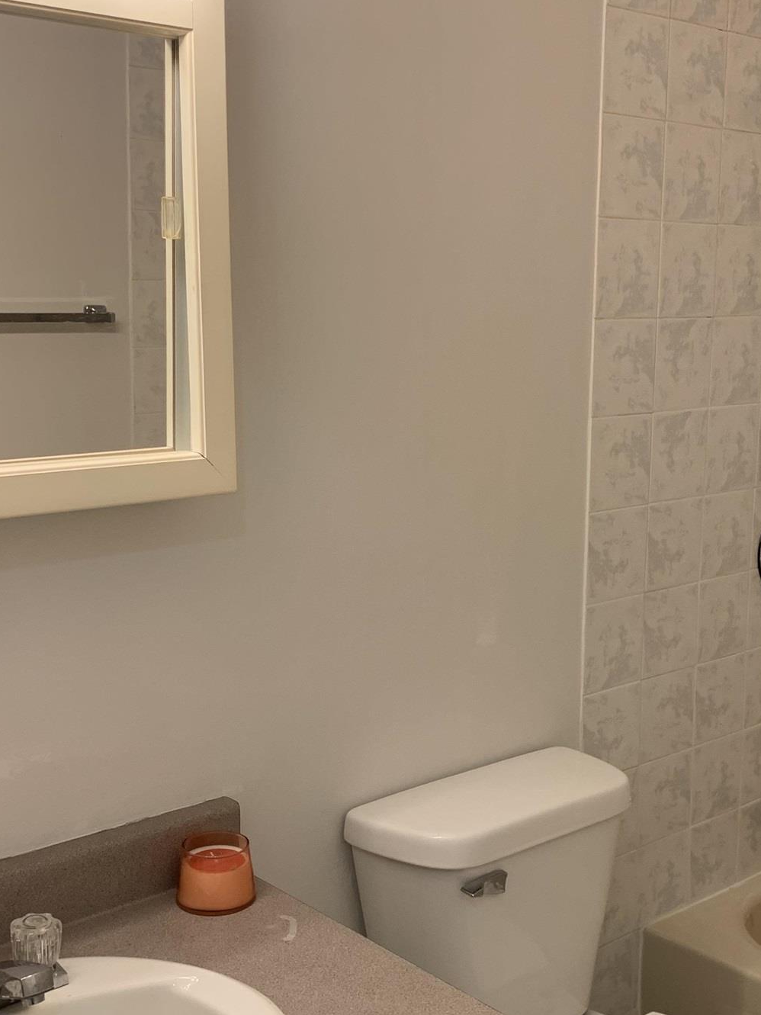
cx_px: 411
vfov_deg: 42.0
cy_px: 583
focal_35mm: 45
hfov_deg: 32.2
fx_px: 1319
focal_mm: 4.25
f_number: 1.8
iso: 64
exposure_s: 1/121
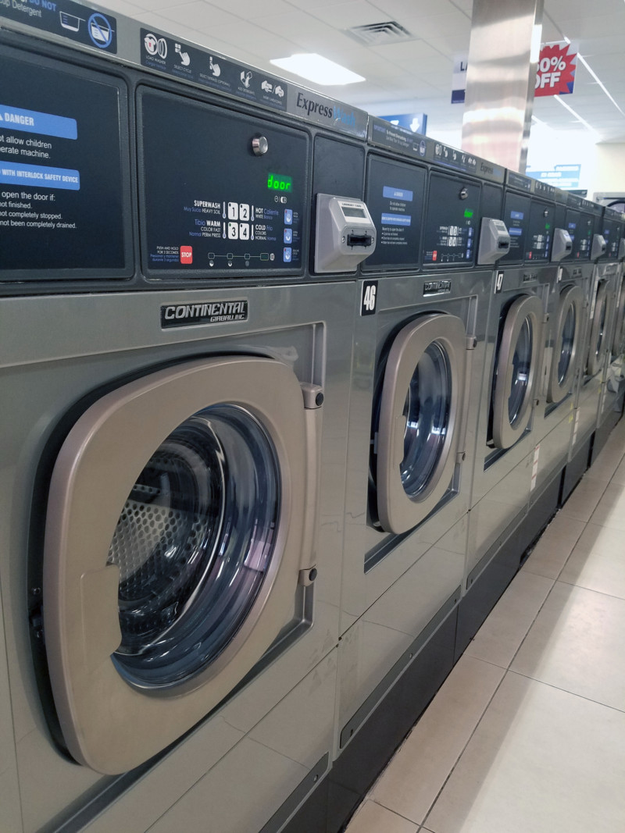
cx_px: 312
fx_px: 626
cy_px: 416
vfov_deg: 67.3
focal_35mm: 26
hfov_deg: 53.1
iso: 160
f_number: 1.7
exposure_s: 1/30
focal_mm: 4.2
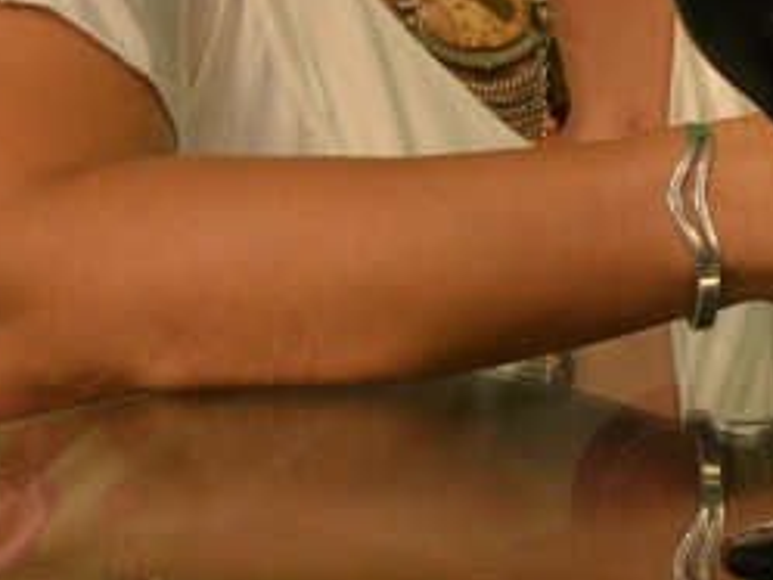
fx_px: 5027
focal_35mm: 225
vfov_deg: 6.5
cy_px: -442
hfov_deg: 8.7
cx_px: 993
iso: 400
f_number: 4.8
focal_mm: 38
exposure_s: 1/100
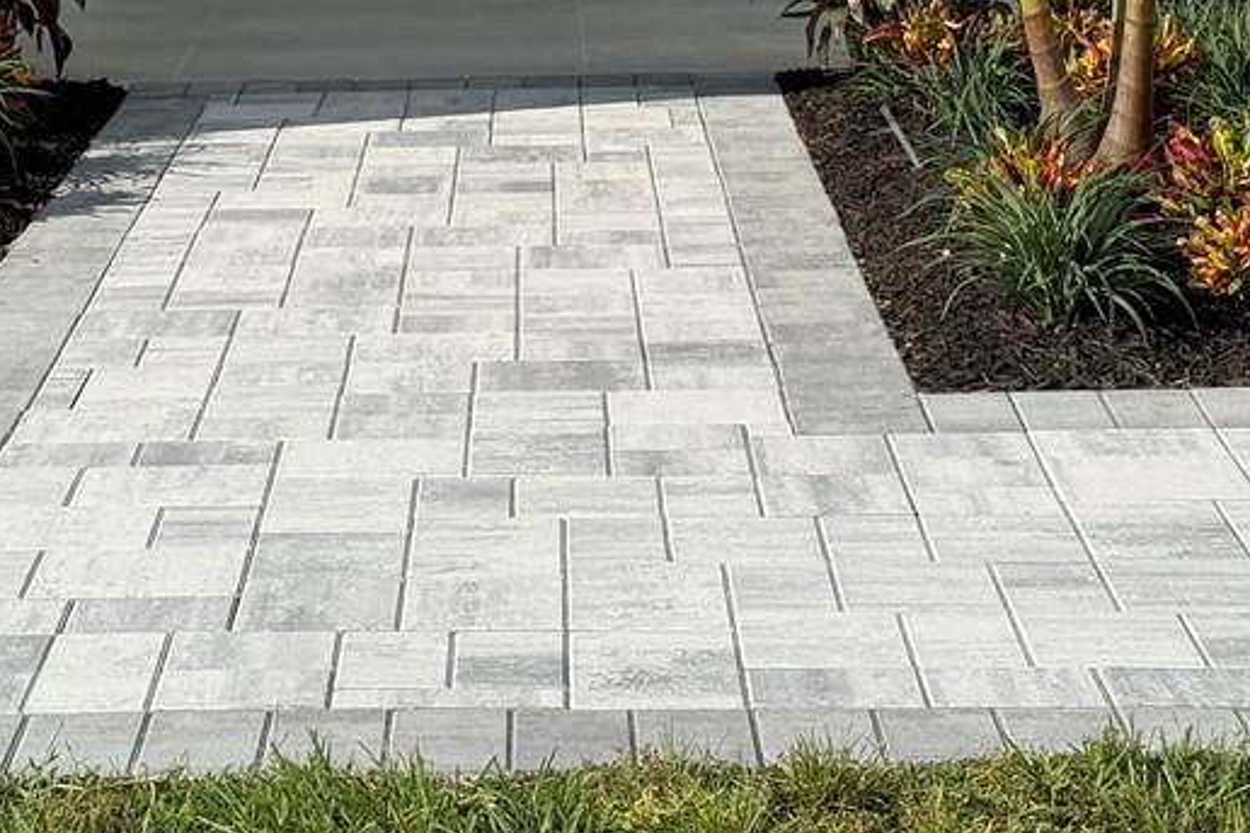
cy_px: -2
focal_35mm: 99
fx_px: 3437
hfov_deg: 20.6
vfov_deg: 13.6
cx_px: 494
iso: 64
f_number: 1.78
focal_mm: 6.76
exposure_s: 1/6536
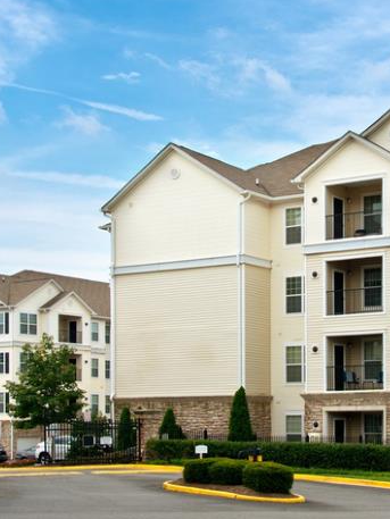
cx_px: 343
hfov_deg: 26.7
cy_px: 262
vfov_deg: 36.2
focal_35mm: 53
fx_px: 796
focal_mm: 36
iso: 250
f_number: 13
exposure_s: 1/320
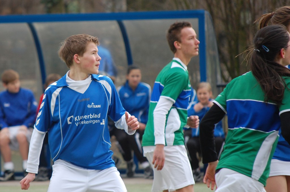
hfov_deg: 6.9
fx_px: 2414
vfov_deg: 4.6
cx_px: 145
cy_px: 96
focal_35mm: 300
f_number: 5.6
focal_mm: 200
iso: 400
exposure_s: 1/500
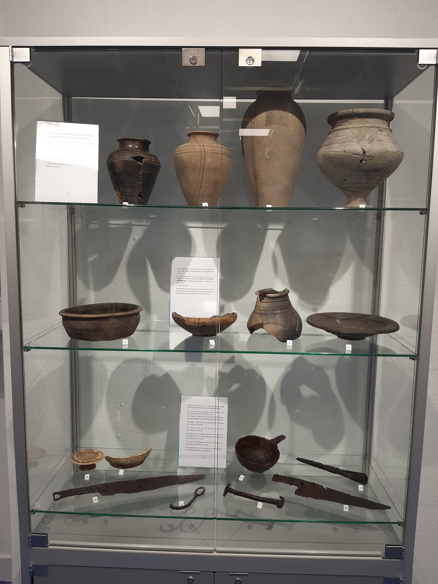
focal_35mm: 26
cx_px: 219
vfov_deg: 67.3
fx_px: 439
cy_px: 292
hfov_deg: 53.1
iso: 50
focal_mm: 3.92
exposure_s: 1/100
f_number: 1.7
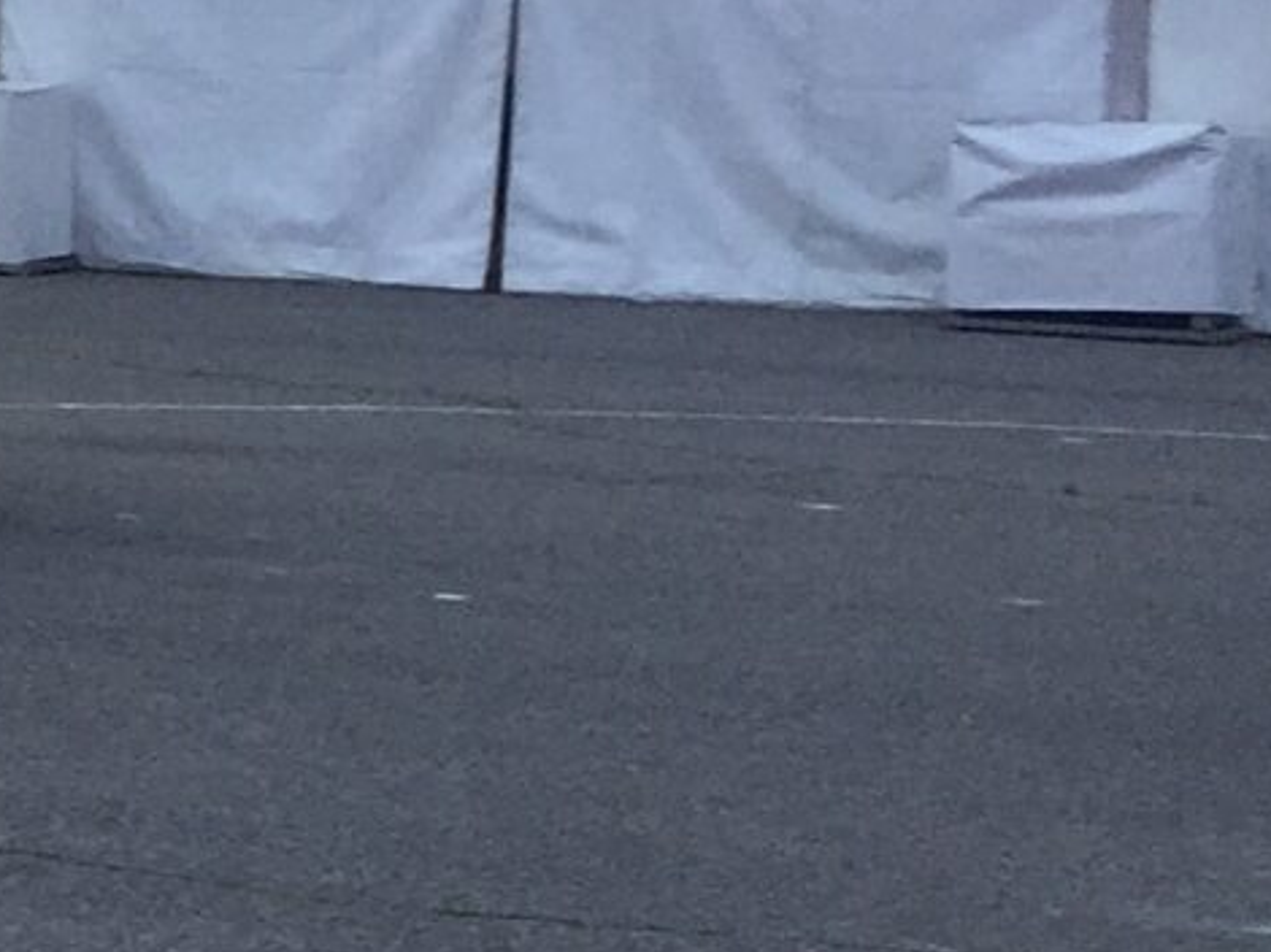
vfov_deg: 9.4
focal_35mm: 158
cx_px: -1898
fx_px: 5798
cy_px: 230
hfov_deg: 10.5
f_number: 2.2
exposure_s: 1/100
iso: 50
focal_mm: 4.15
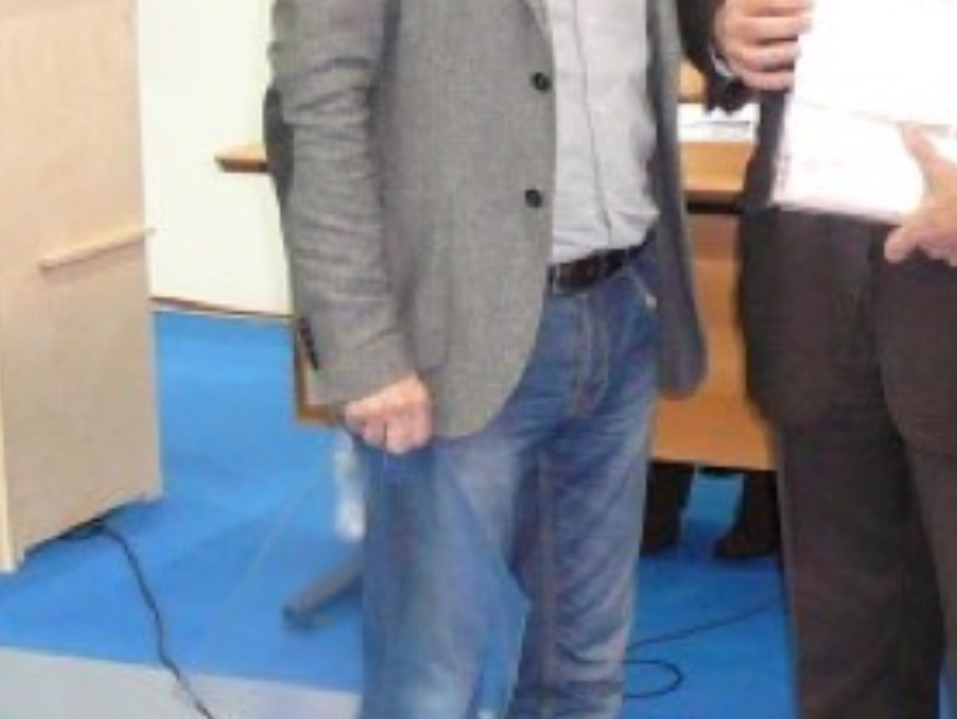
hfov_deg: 19.1
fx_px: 2793
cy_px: 280
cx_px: 833
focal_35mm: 101
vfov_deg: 14.6
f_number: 2.8
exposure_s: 1/30
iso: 320
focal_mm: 5.2
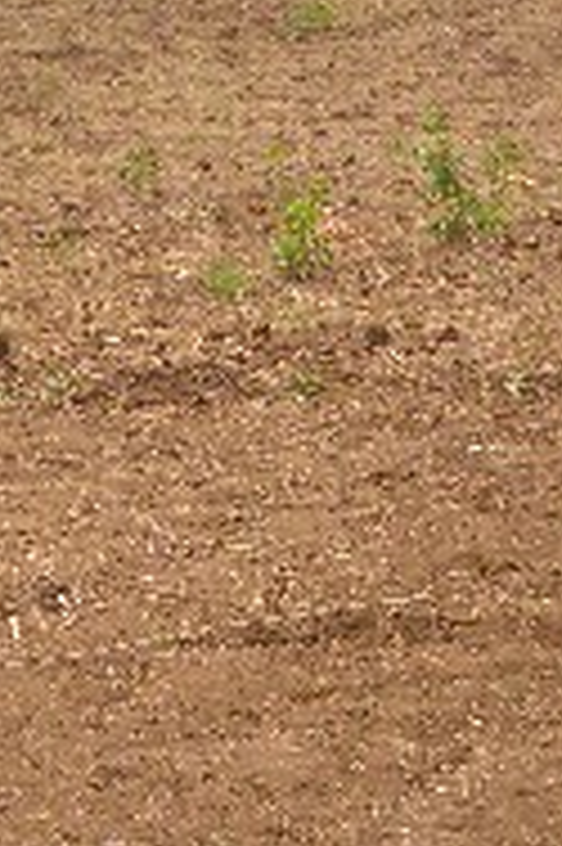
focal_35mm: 124
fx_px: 2909
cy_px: 418
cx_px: 261
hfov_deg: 11.0
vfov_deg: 16.5
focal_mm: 5.8
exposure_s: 1/320
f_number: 4.3
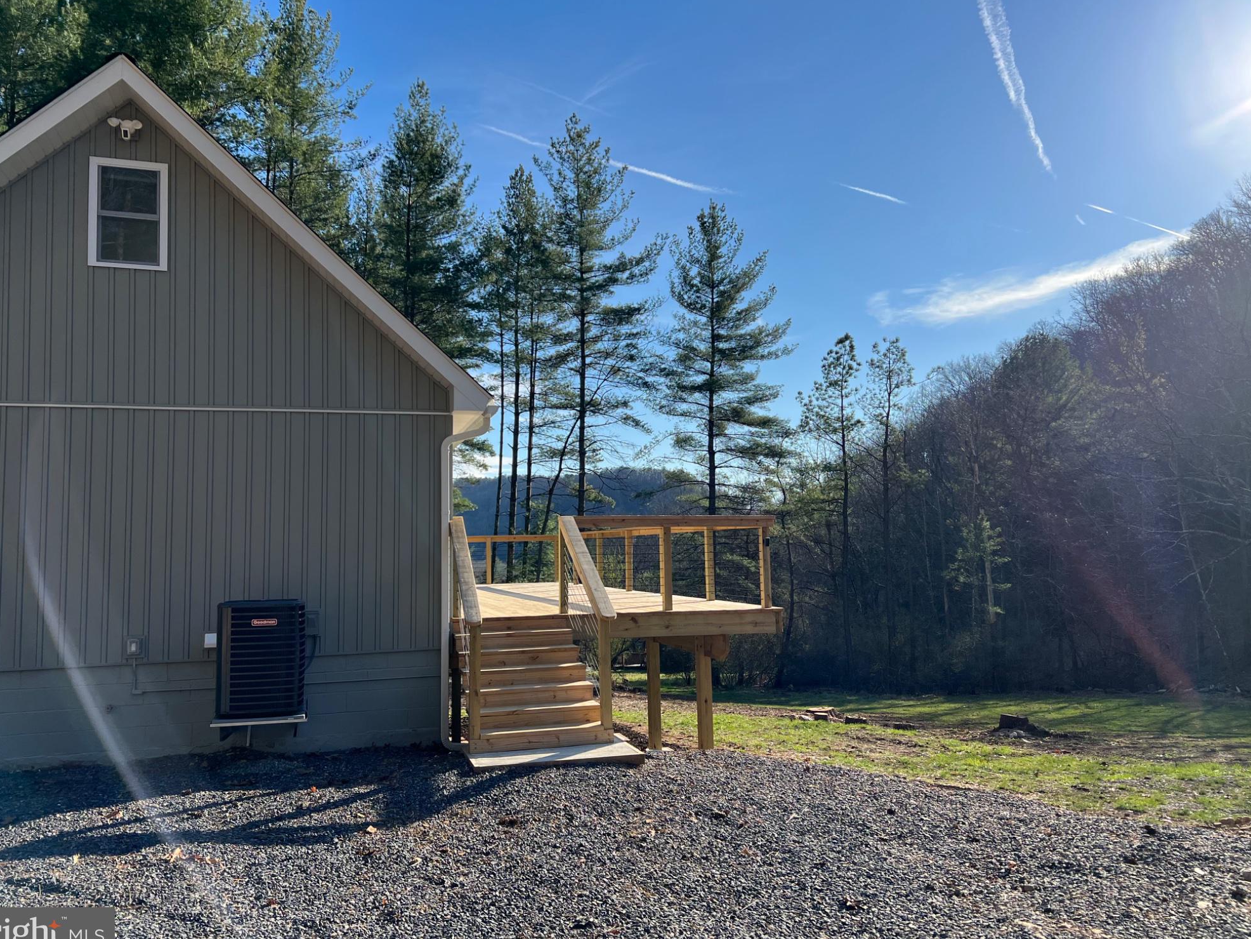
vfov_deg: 51.4
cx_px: 606
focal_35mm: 27
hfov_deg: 65.3
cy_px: 472
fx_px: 976
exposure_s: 1/3571
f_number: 1.5
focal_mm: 5.7
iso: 50
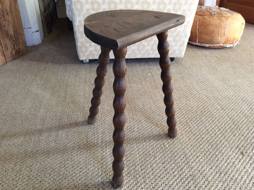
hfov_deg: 56.9
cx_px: 127
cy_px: 95
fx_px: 234
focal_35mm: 32
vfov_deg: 44.1
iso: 100
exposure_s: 1/25
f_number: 2.4
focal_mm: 3.3
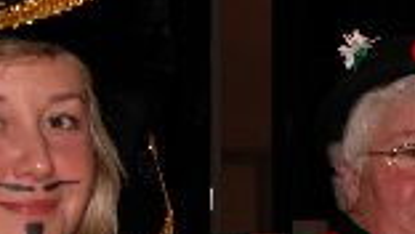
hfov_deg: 15.4
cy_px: 258
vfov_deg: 8.8
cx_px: 399
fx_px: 1509
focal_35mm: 137
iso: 100
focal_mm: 8.9
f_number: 2.8
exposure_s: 1/60
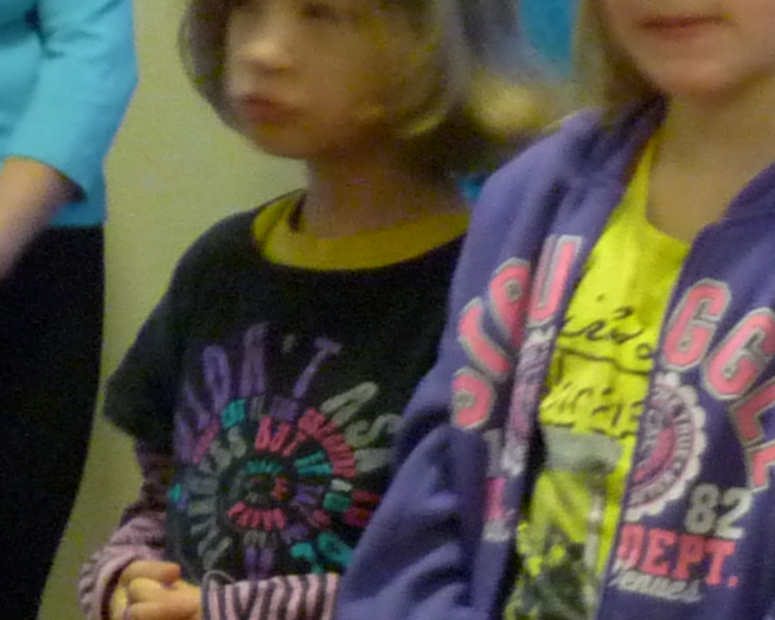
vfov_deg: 10.4
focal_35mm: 147
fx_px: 3371
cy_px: 658
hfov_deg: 11.6
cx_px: 1607
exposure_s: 1/8
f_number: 2.8
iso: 400
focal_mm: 4.8
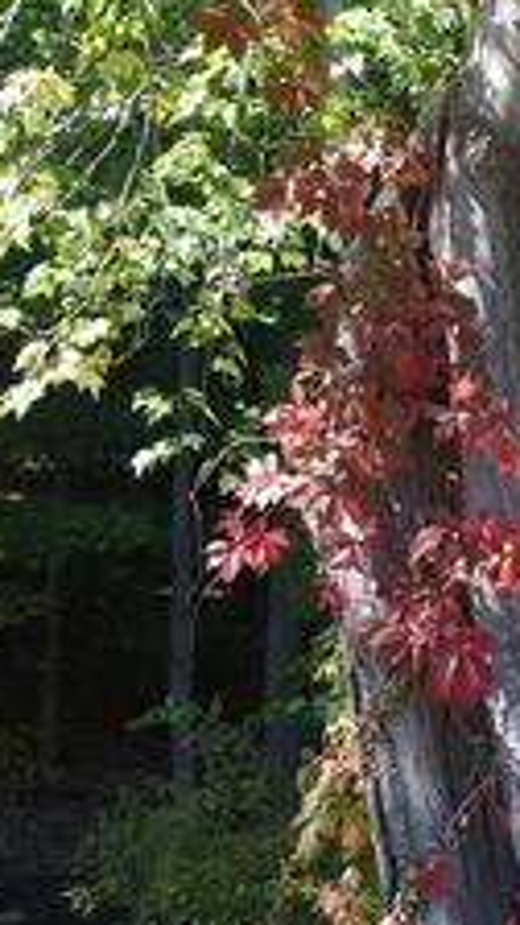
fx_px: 3334
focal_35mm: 136
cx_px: 338
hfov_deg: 8.9
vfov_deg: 15.8
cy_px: 425
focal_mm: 13.2
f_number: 3.5
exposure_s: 1/160
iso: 100
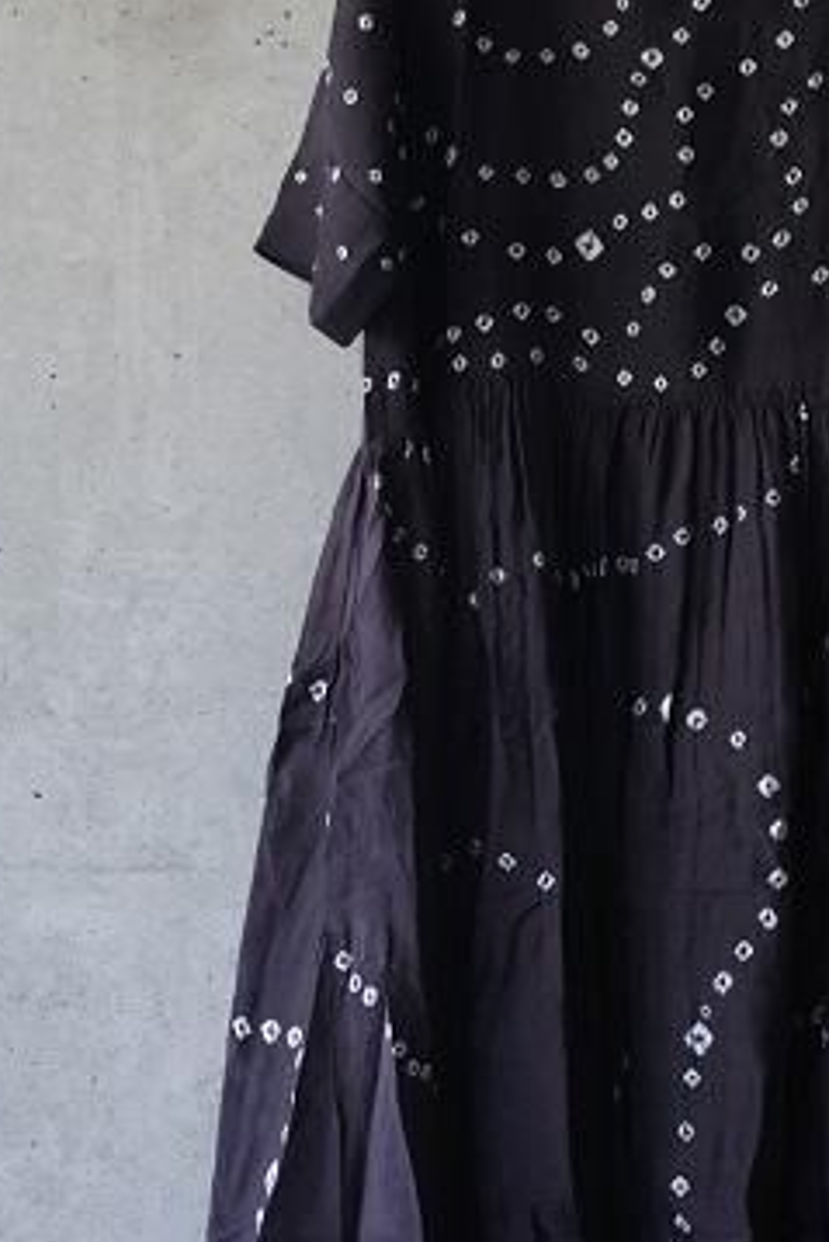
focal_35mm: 109
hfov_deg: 12.5
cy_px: 767
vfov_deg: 18.7
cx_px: 704
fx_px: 3761
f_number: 3.5
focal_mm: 35
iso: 800
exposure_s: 1/125
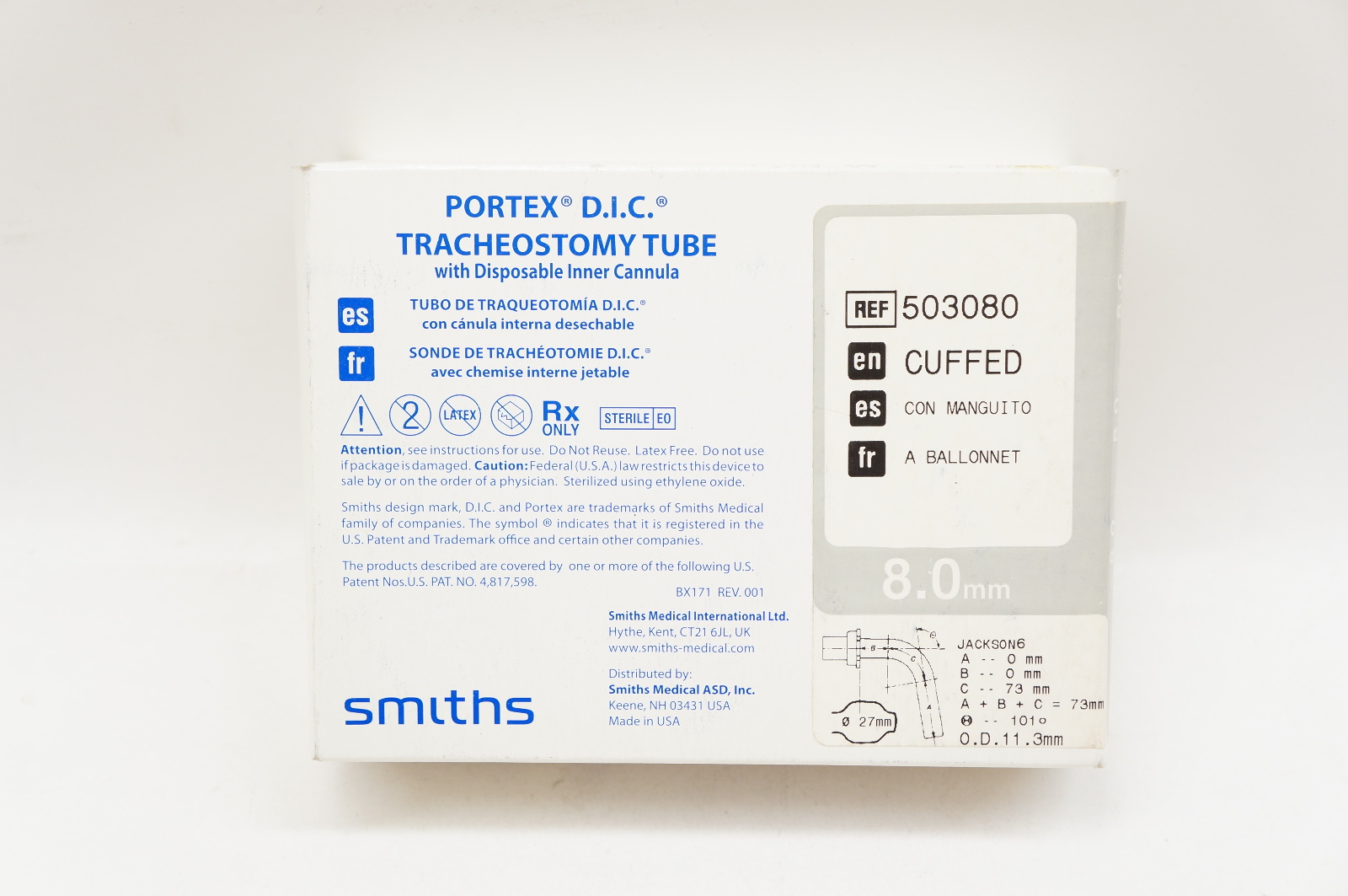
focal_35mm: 52
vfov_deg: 25.7
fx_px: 1964
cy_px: 448
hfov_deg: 37.9
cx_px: 674
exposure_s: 1/30
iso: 400
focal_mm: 35
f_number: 7.1
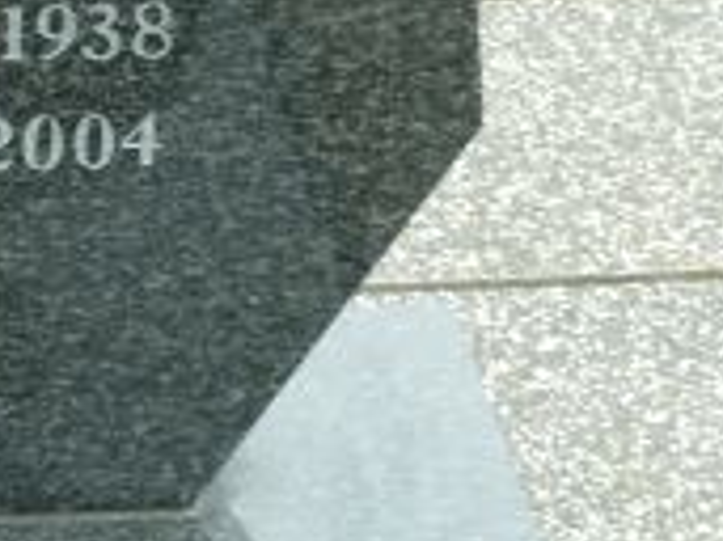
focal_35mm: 236
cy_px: -245
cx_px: -533
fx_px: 4926
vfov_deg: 6.2
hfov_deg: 8.1
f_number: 4
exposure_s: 1/60
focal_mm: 10.3
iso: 80
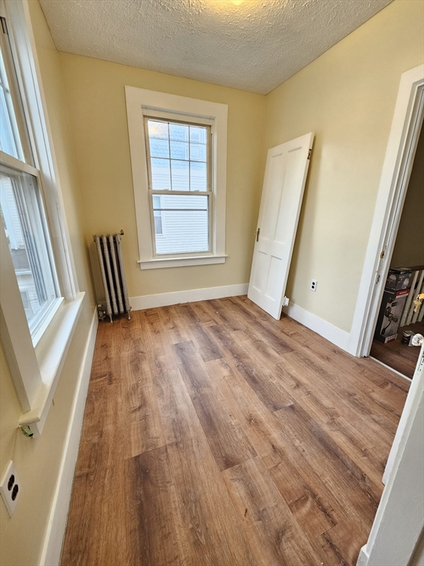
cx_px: 212
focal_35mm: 13
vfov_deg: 106.2
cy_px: 283
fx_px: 212
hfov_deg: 89.9
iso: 160
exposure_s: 1/60
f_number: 2.2
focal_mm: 2.2
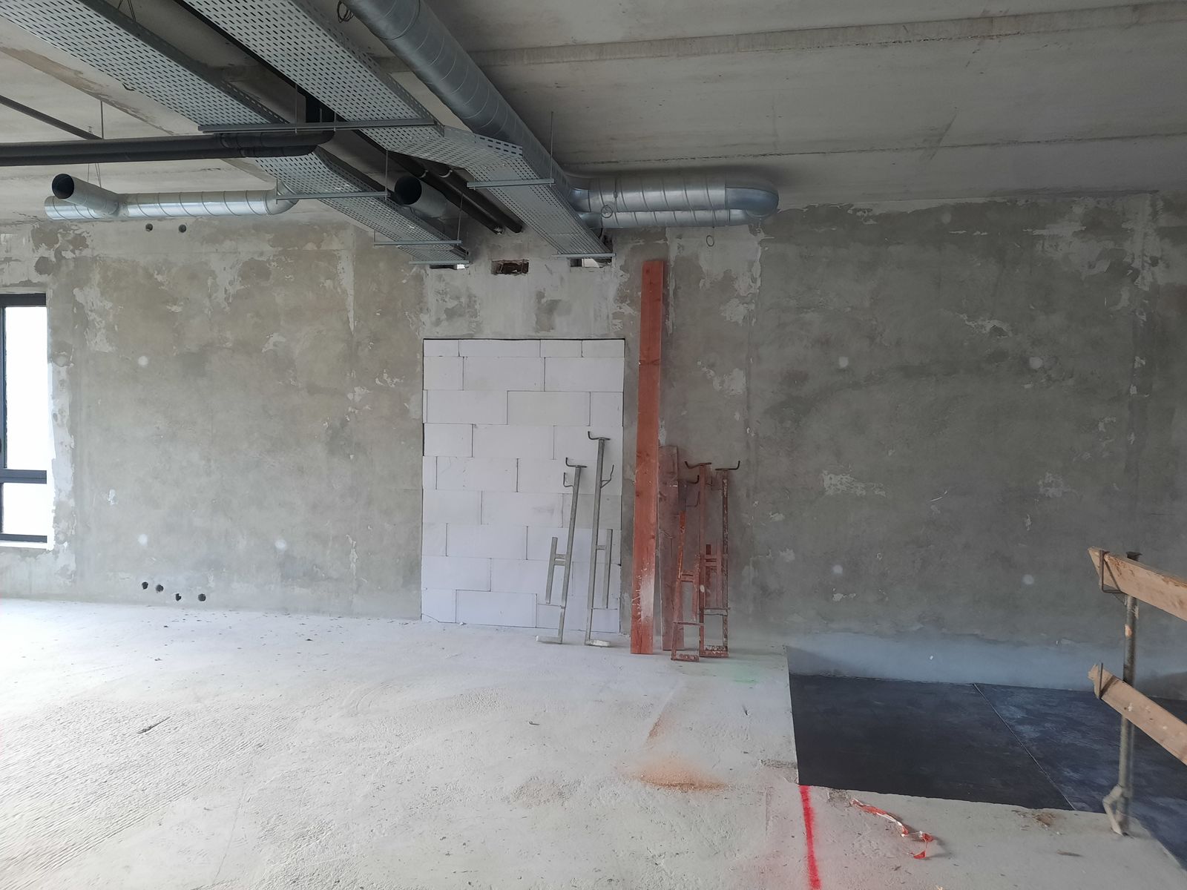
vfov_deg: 54.9
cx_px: 594
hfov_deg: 69.4
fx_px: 857
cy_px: 445
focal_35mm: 25
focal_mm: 4.6
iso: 320
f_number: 2
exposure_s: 1/50
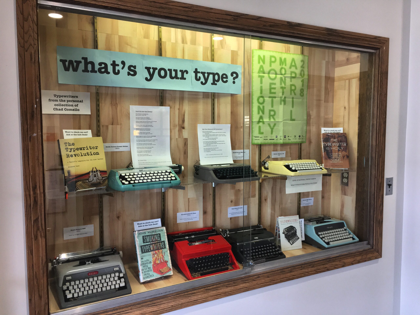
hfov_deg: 61.7
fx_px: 352
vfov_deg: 48.2
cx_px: 210
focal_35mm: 29
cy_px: 158
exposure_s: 1/33
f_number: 2.2
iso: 100
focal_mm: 4.15
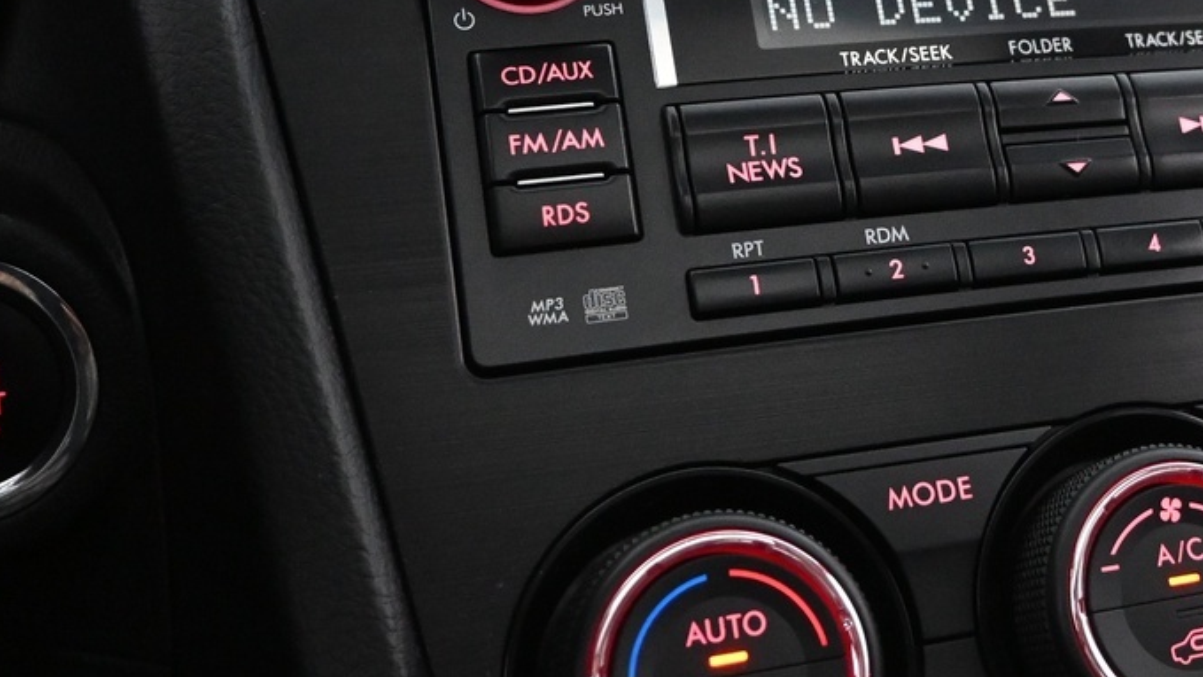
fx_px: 1914
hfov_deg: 34.0
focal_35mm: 60
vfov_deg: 19.8
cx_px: 928
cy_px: 119
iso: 4500
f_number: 3.5
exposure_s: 1/60
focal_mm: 16
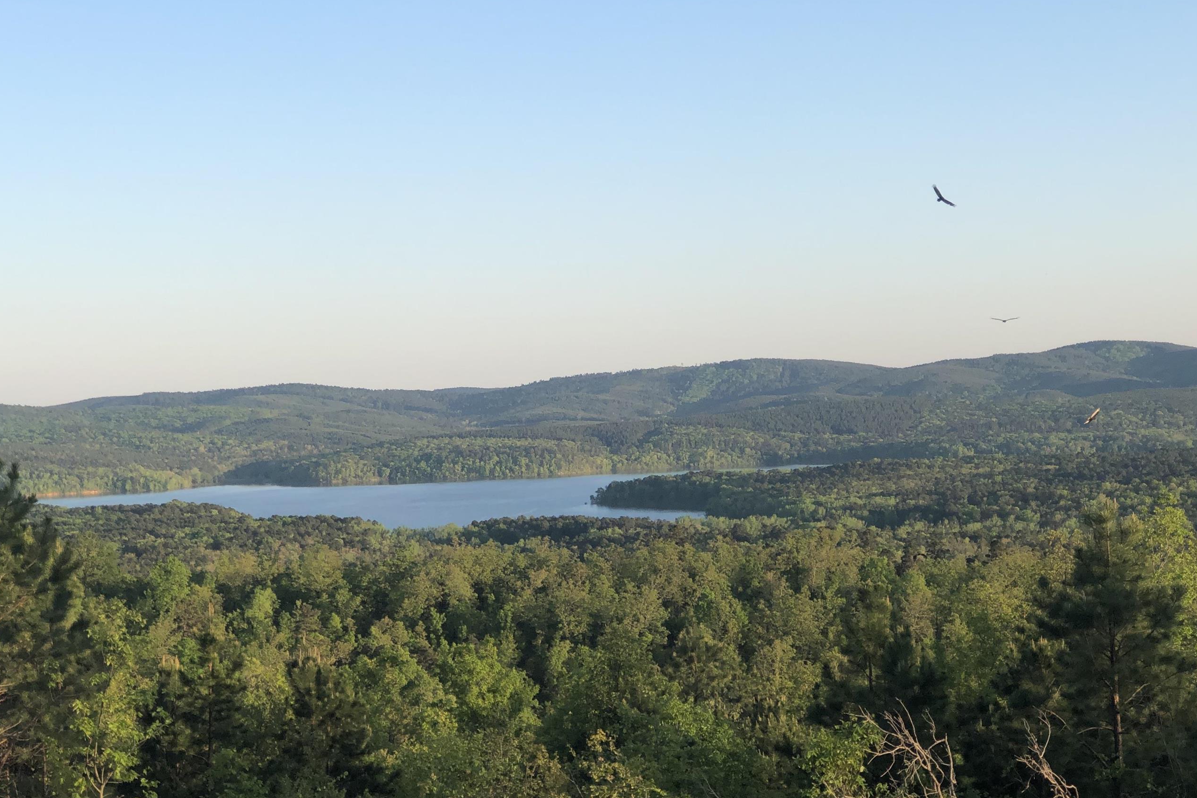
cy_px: 361
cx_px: 533
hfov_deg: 28.1
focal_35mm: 72
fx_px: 2394
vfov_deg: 18.9
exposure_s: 1/282
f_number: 2.8
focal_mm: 6.6
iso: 20
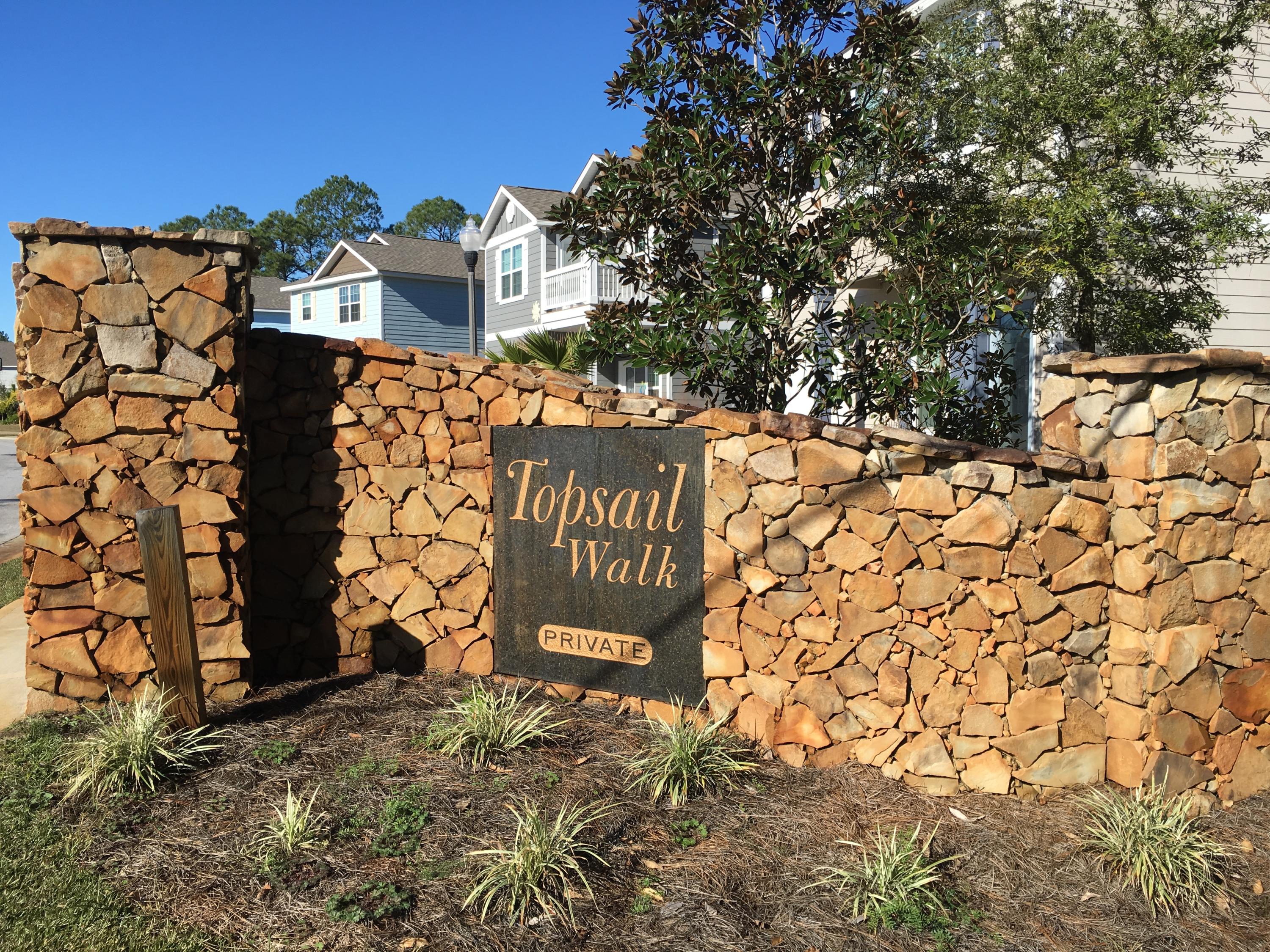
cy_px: 476
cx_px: 635
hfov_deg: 61.7
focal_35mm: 29
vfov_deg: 48.2
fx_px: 1064
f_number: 2.2
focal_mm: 4.15
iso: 25
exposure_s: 1/1399
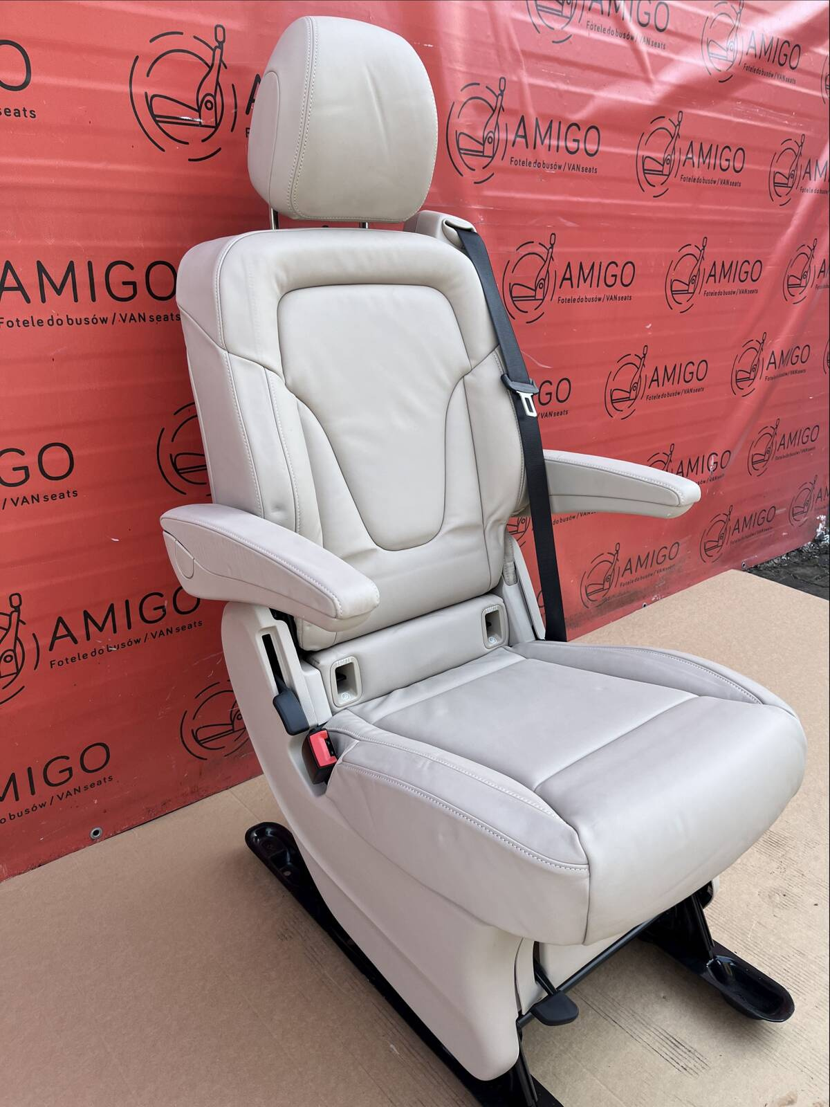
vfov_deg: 67.3
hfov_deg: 53.1
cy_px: 554
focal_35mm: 26
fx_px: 831
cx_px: 415
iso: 40
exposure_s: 1/273
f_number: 1.6
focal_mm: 5.1
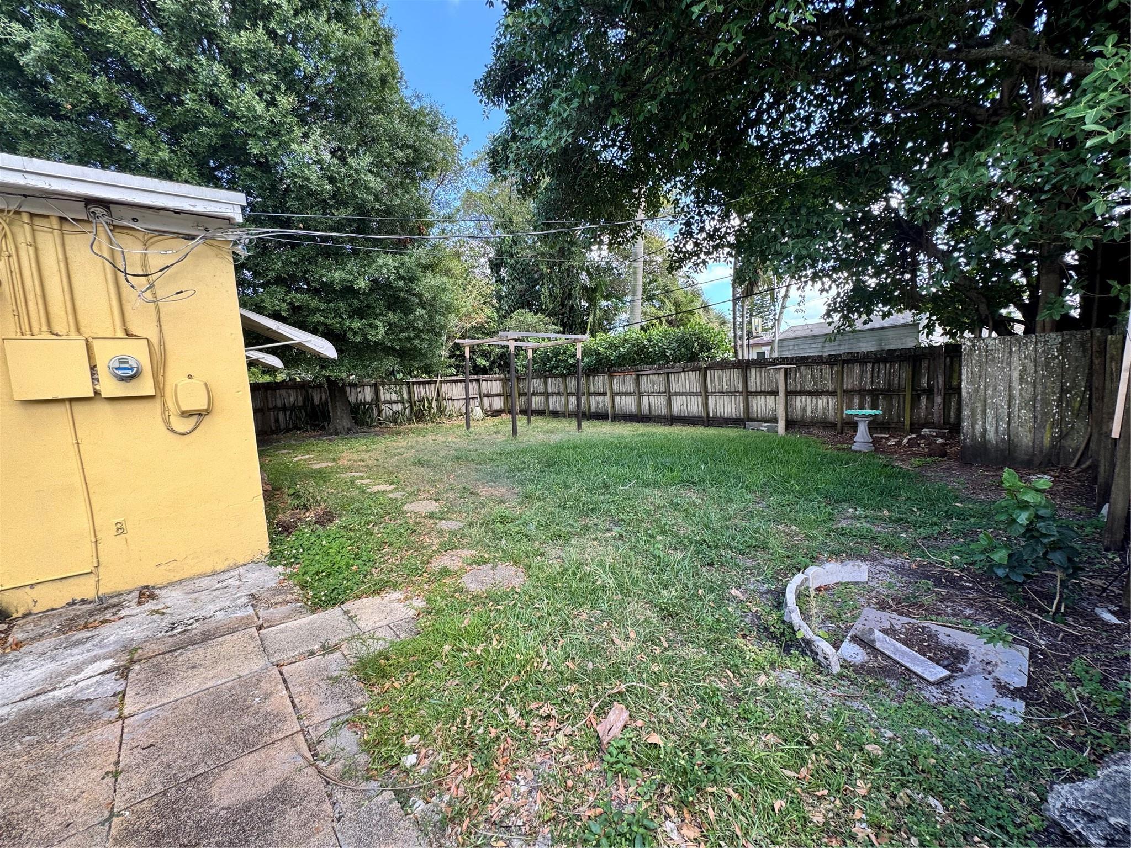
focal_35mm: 14
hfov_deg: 102.1
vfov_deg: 85.7
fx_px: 457
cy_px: 424
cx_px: 566
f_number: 2.2
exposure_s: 1/128
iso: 40
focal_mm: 2.22
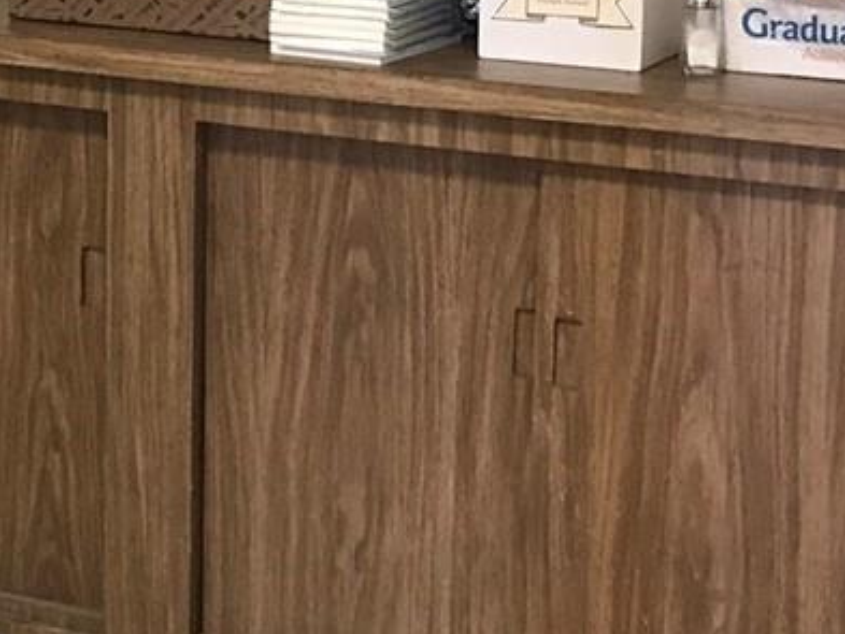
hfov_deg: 16.0
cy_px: 19
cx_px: -385
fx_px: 2784
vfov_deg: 12.9
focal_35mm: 114
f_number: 1.8
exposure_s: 1/15
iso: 50
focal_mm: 3.99
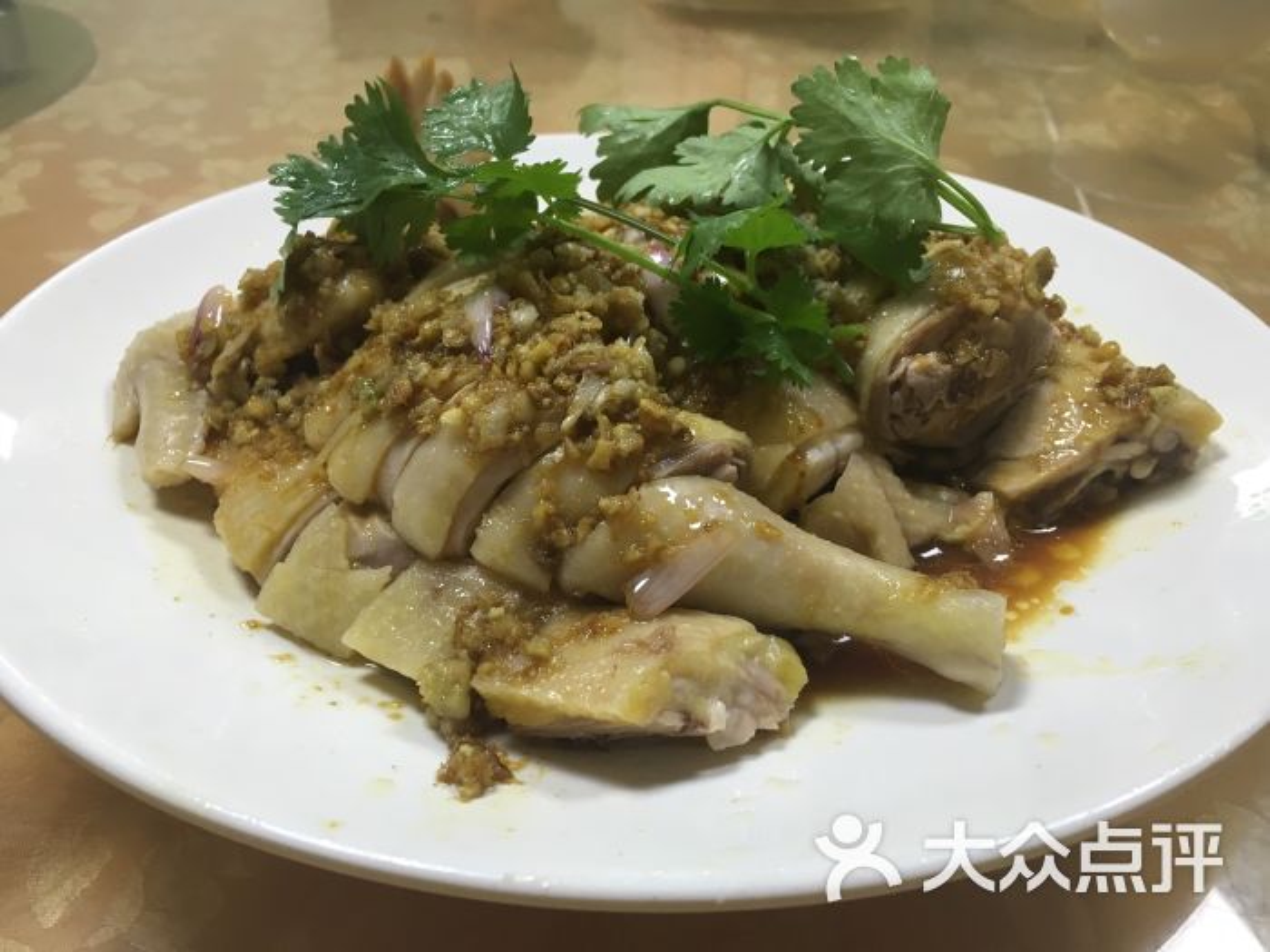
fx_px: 1064
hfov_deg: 61.7
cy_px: 476
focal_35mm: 29
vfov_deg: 48.2
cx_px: 635
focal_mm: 4.15
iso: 64
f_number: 2.2
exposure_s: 1/33
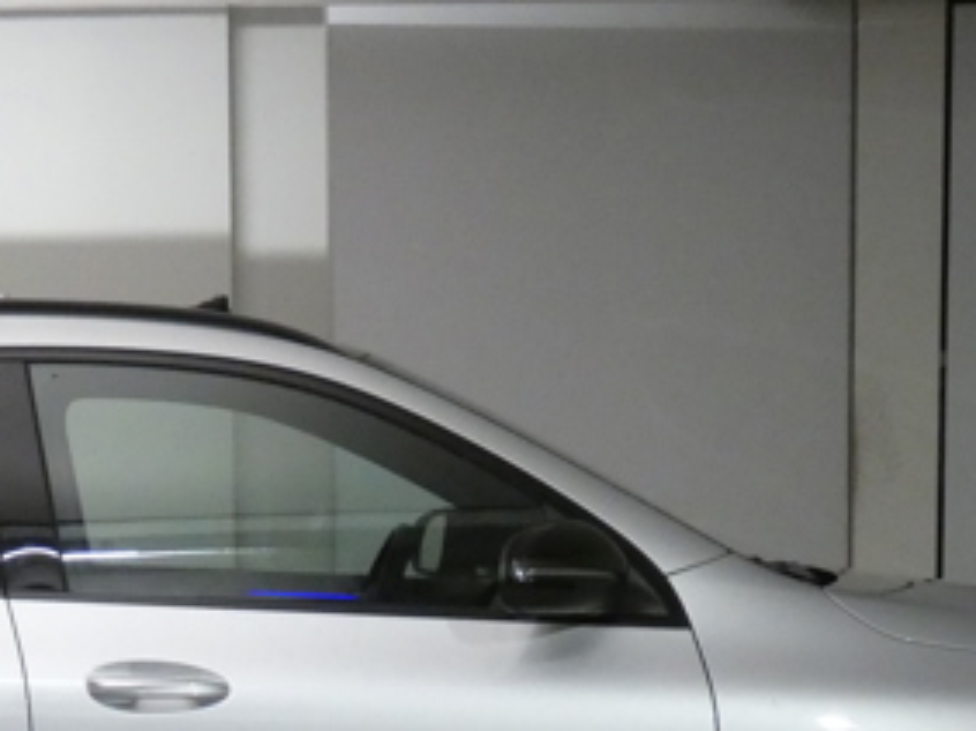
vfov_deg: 11.8
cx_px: 173
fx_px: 3437
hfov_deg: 16.0
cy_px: 977
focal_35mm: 122
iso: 800
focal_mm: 7.8
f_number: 3.7
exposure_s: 1/80
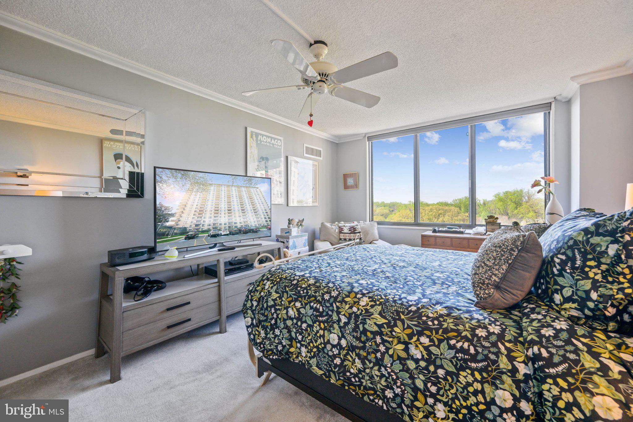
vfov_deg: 81.2
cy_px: 211
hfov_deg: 104.3
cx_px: 316
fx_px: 246
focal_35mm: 14
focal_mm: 14
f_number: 7.1
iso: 400
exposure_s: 1/30
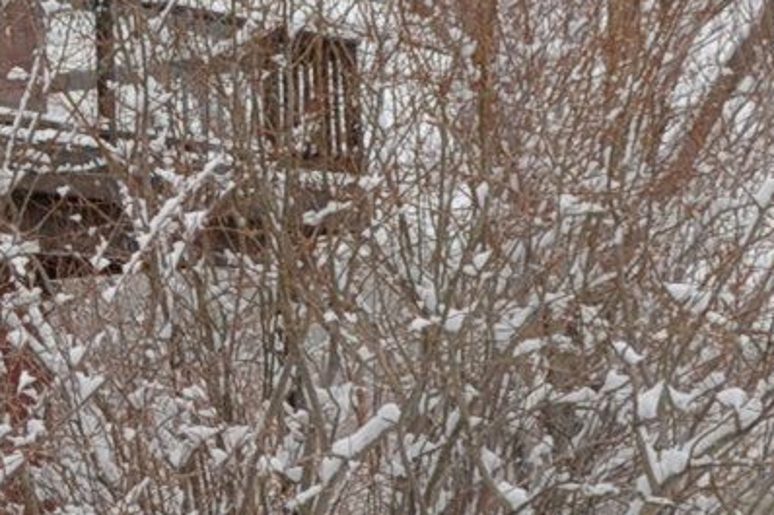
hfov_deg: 10.5
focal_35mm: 191
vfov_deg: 7.2
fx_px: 4105
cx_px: -317
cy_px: 167
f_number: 8
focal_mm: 22
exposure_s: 1/200
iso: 100
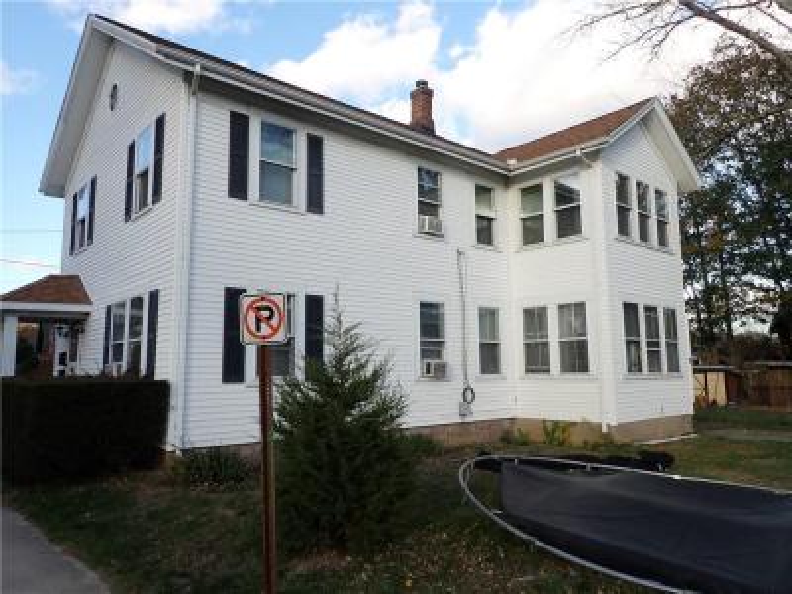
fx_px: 572
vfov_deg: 54.9
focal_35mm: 25
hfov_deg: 69.4
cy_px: 297
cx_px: 396
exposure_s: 1/400
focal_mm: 4.5
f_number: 2.8
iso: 100
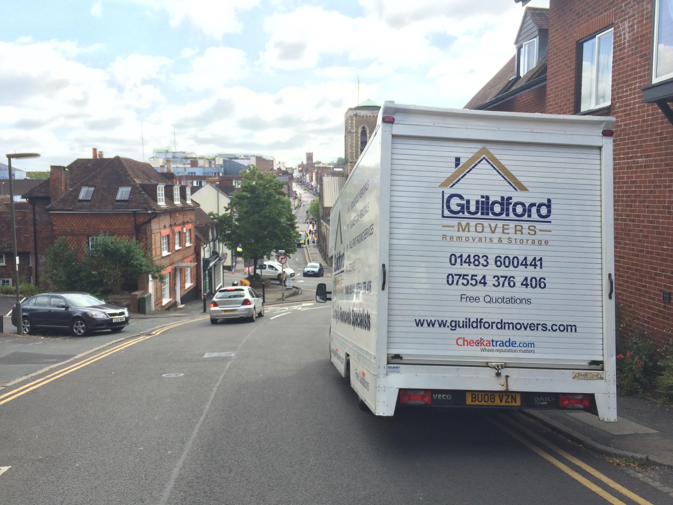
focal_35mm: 29
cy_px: 252
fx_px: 564
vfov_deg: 48.2
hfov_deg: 61.7
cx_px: 336
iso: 32
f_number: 2.2
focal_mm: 4.15
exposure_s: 1/662
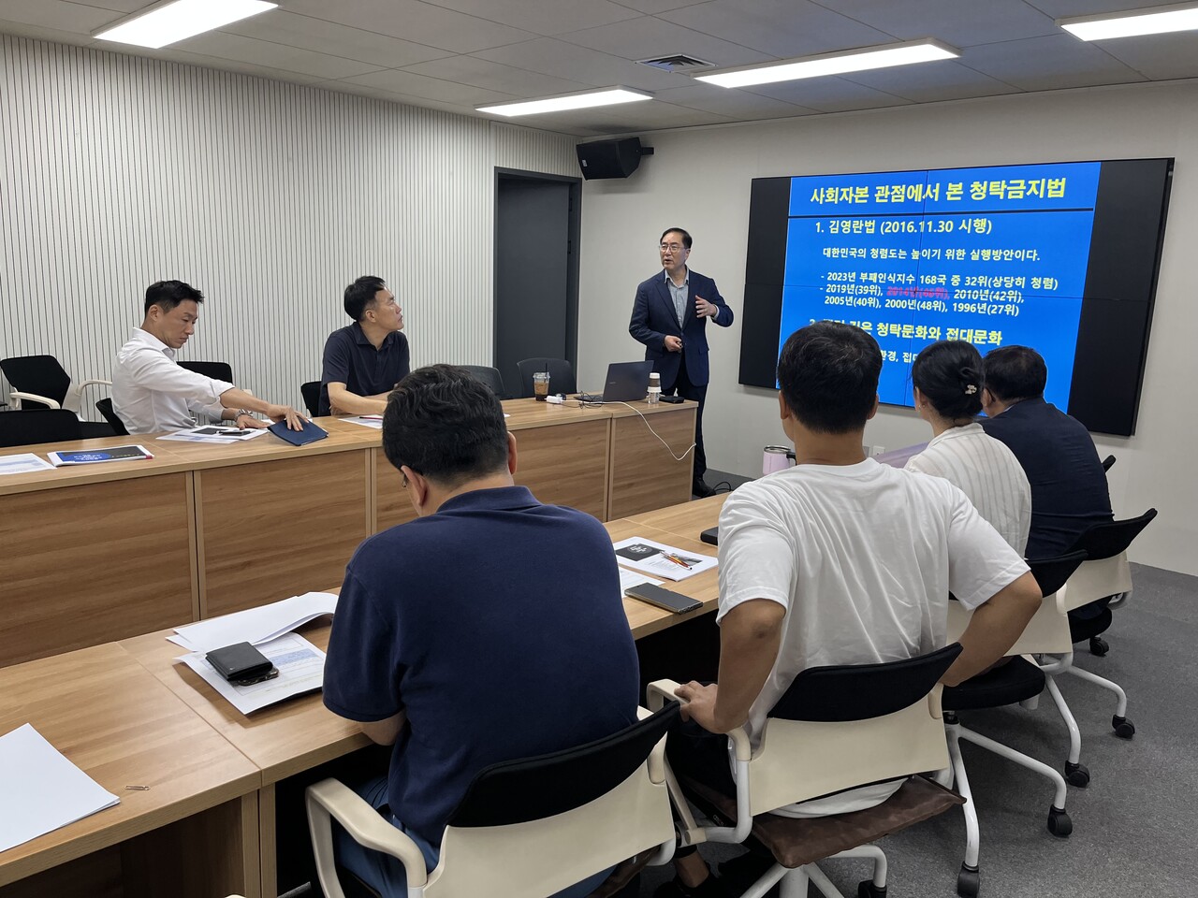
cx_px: 599
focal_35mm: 26
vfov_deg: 53.1
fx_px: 900
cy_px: 449
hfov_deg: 67.3
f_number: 1.6
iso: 80
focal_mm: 5.1
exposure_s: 1/120
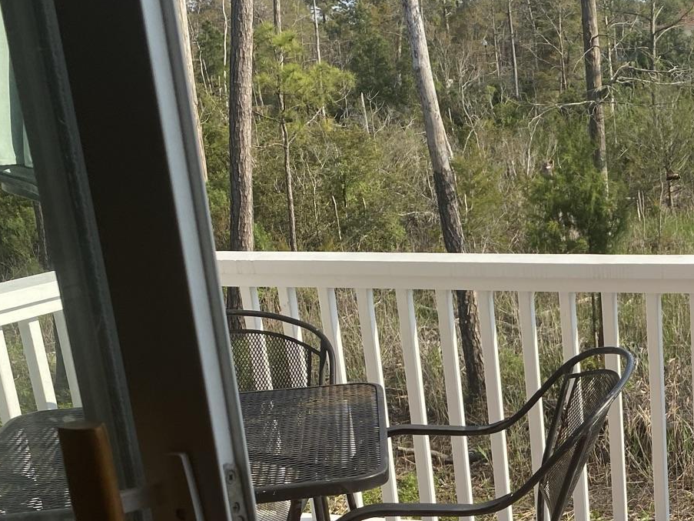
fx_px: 1183
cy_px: 501
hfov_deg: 30.4
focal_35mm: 59
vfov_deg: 23.9
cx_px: 691
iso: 32
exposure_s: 1/1447
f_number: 1.8
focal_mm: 4.25
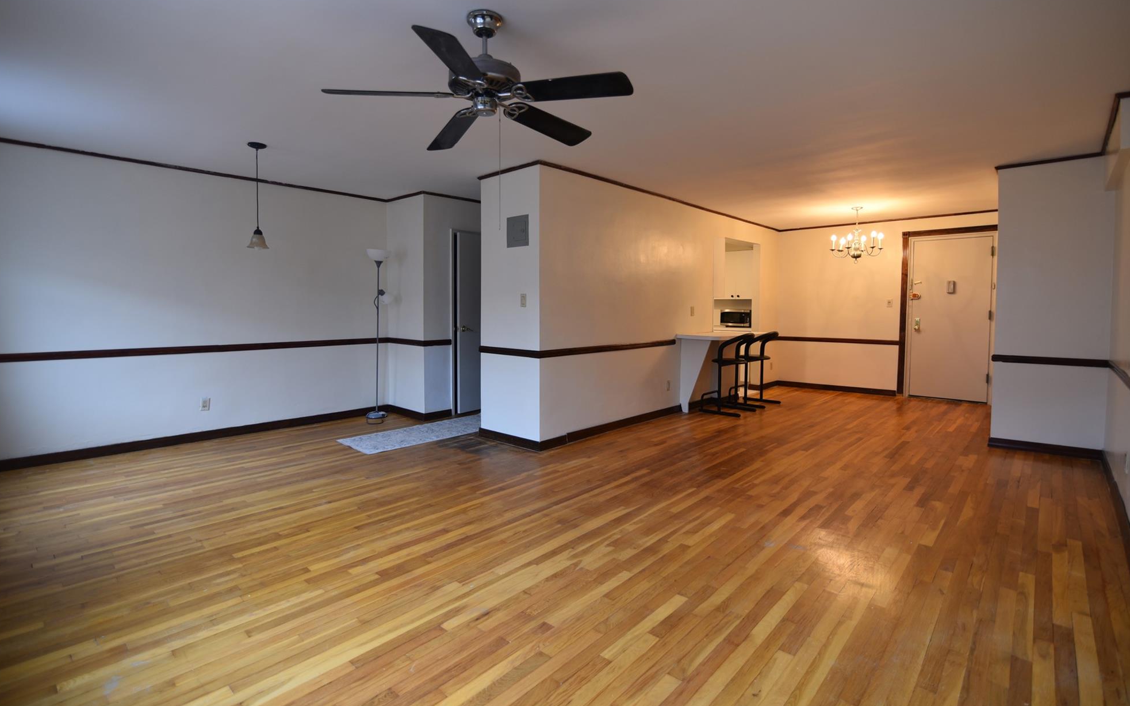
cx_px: 562
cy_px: 329
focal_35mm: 17
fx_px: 524
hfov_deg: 94.4
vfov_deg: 67.9
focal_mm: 16
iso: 400
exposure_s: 1/60
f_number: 2.8
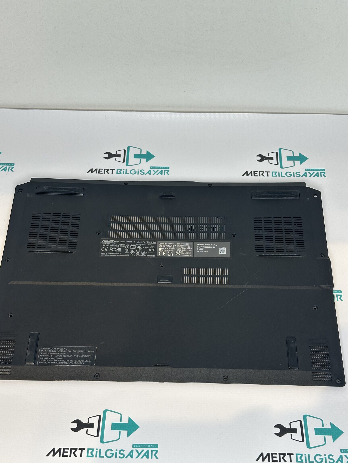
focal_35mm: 48
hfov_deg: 30.3
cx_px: 174
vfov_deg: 39.7
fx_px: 643
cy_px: 232
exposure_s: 1/368
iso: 64
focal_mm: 6.86
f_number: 1.78
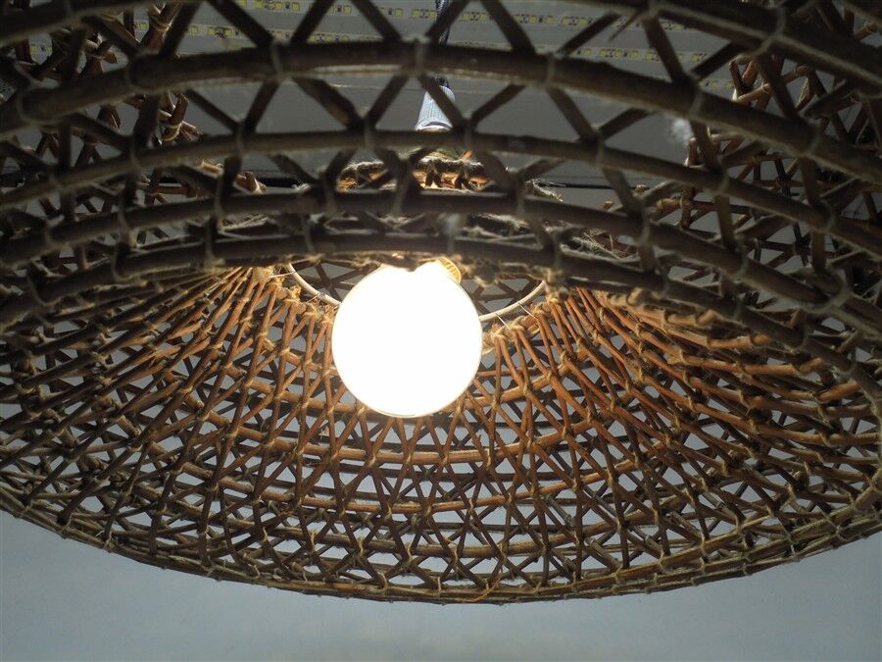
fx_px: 968
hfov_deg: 49.0
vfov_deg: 37.7
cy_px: 331
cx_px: 441
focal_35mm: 38
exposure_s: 1/125
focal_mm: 6.9
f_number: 4.2
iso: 100
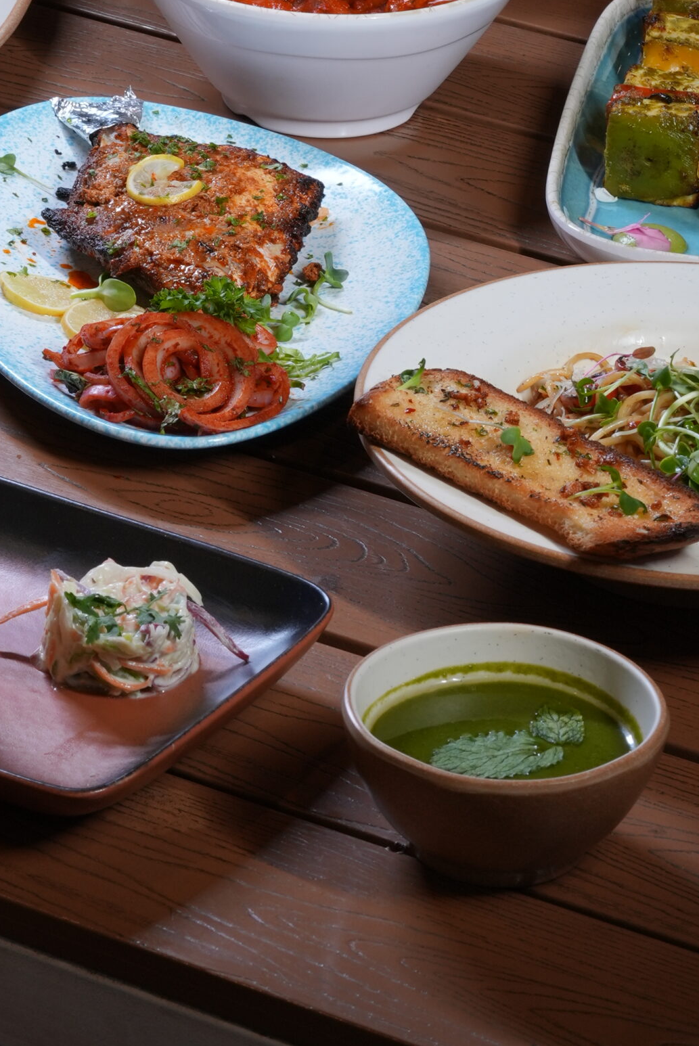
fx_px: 4333
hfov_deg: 9.2
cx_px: 204
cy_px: 194
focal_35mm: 149
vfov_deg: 13.7
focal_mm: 90
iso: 640
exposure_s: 1/10
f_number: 22
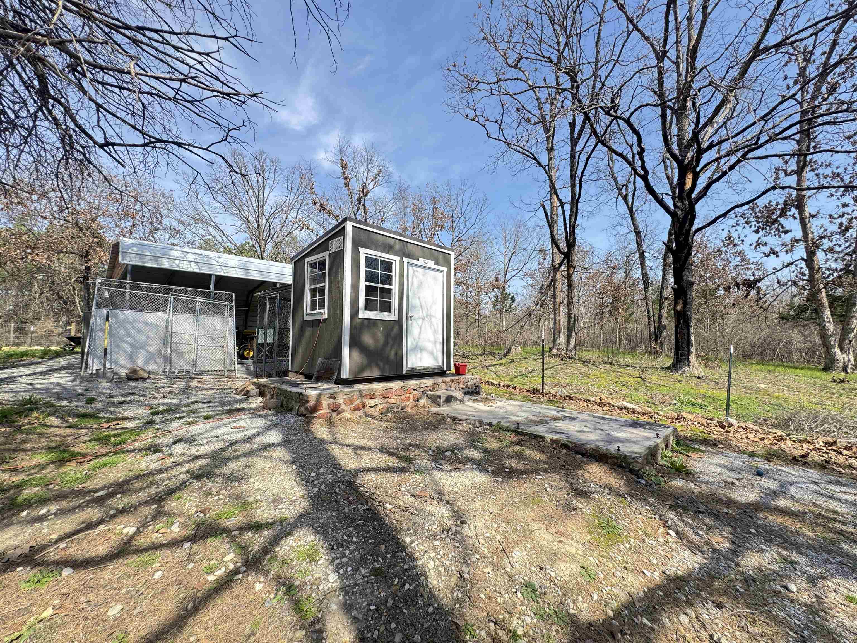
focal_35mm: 14
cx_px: 428
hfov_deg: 102.1
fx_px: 347
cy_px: 322
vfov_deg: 85.7
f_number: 2.2
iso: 40
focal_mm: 2.22
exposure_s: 1/498
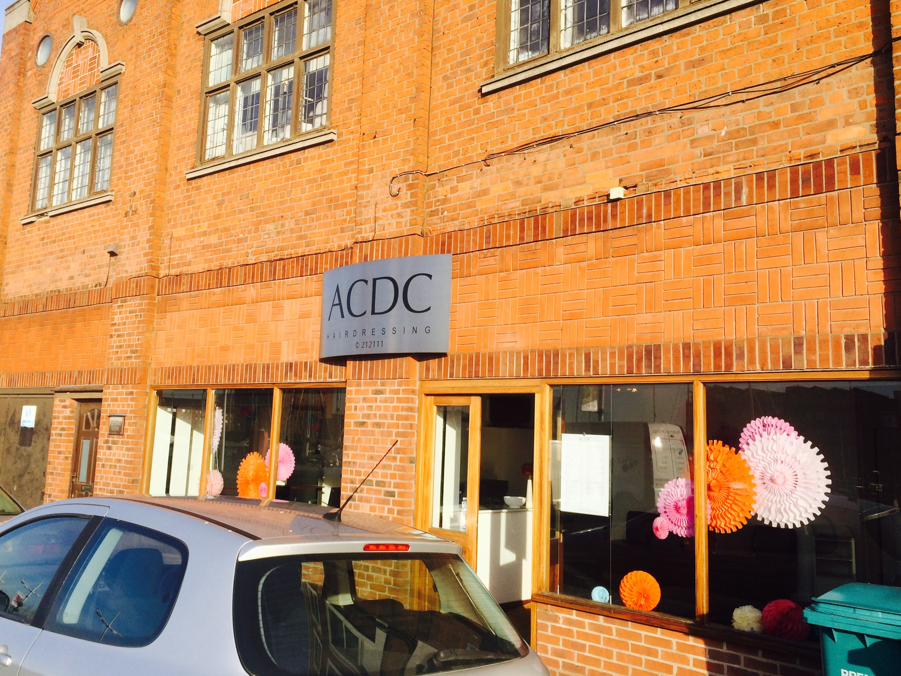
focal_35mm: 32
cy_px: 327
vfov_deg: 44.2
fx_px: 833
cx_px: 421
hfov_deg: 56.8
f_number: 2.2
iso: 32
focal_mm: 4.12
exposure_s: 1/1080
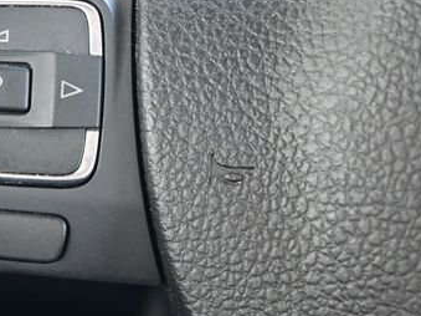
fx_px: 1191
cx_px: 68
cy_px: 158
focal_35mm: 98
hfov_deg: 19.8
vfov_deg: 15.1
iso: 3200
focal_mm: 36
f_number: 5.3
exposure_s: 1/60
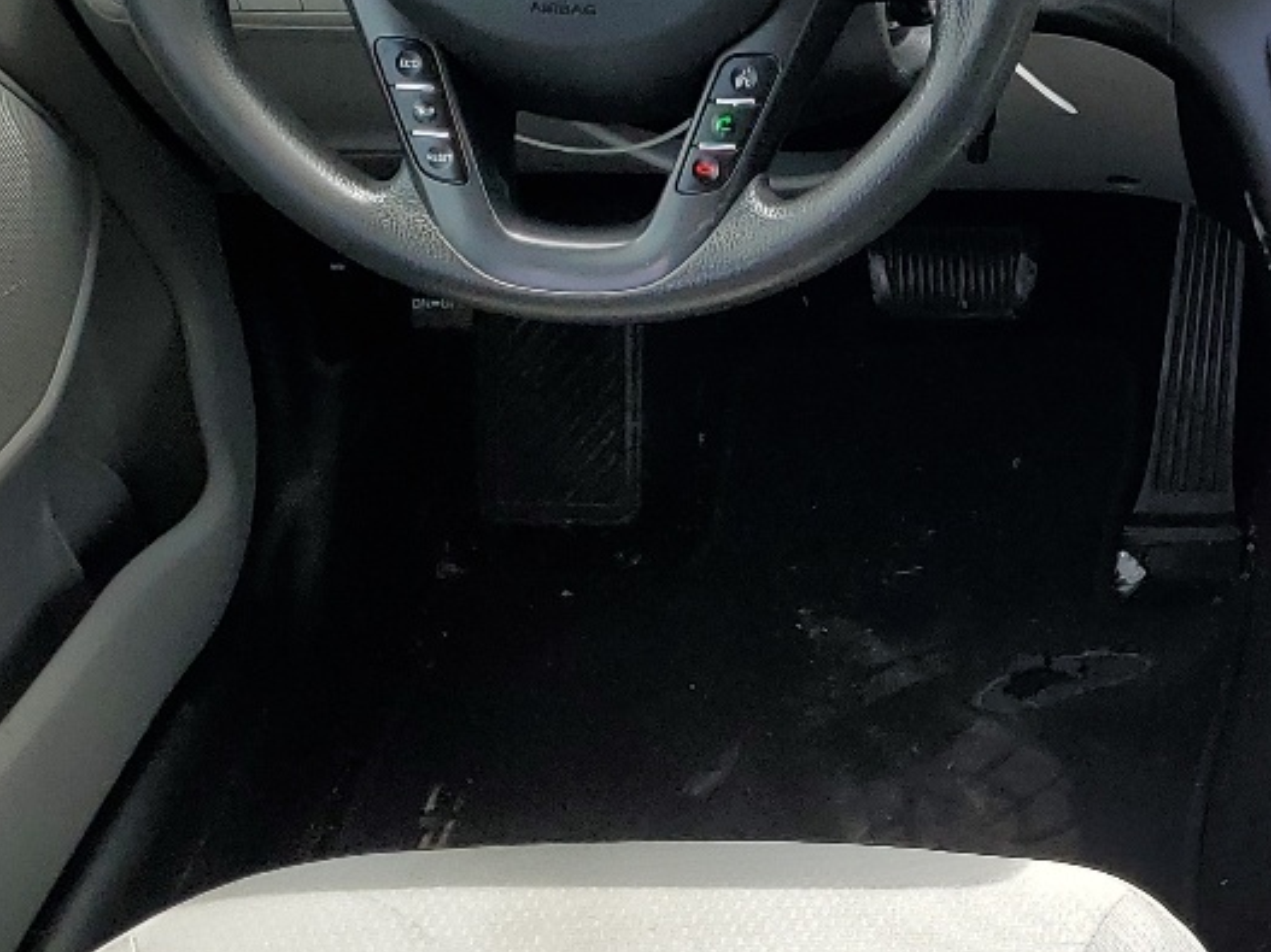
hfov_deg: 22.7
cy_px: 663
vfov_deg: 18.6
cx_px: 1527
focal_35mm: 79
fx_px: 2900
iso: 50
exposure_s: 1/769
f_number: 1.5
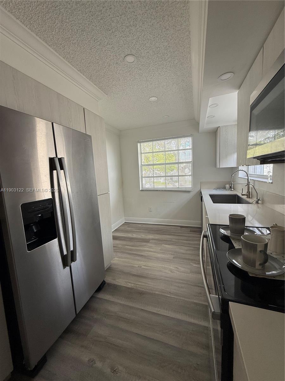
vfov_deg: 102.1
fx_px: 154
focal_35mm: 14
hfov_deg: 85.7
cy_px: 190
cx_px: 142
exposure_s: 1/99
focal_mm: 2.22
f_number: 2.2
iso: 80
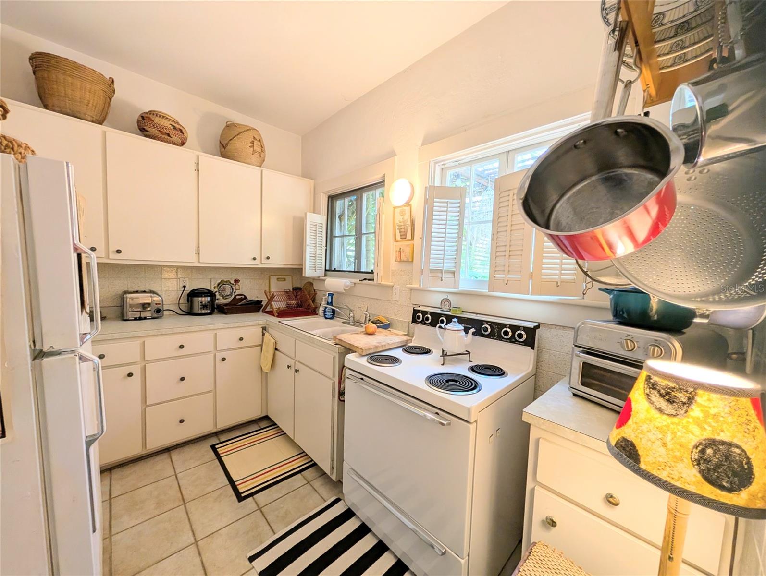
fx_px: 266
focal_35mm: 12
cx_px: 383
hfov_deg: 110.5
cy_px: 288
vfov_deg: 94.6
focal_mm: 2.02
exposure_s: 1/120
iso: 116
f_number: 1.7
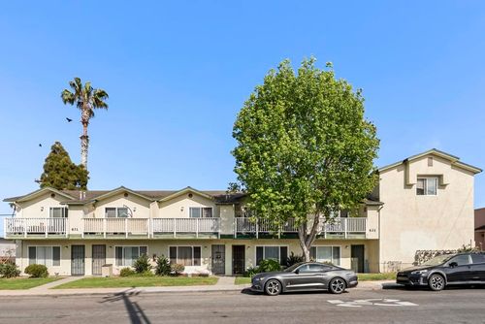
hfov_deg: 86.9
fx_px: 256
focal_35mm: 19
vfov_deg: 64.6
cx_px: 242
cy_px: 162
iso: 500
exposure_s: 1/640
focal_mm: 19
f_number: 8
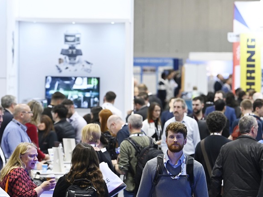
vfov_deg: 6.6
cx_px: 151
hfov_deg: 8.8
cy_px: 108
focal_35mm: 224
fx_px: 1702
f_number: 4
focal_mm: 135
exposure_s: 1/250
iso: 2500
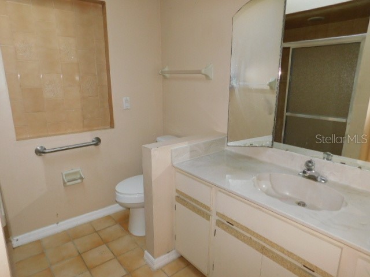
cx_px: 185
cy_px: 138
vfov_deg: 58.9
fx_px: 246
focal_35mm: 23
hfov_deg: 73.9
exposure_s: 1/30
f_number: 3
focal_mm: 4
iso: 200
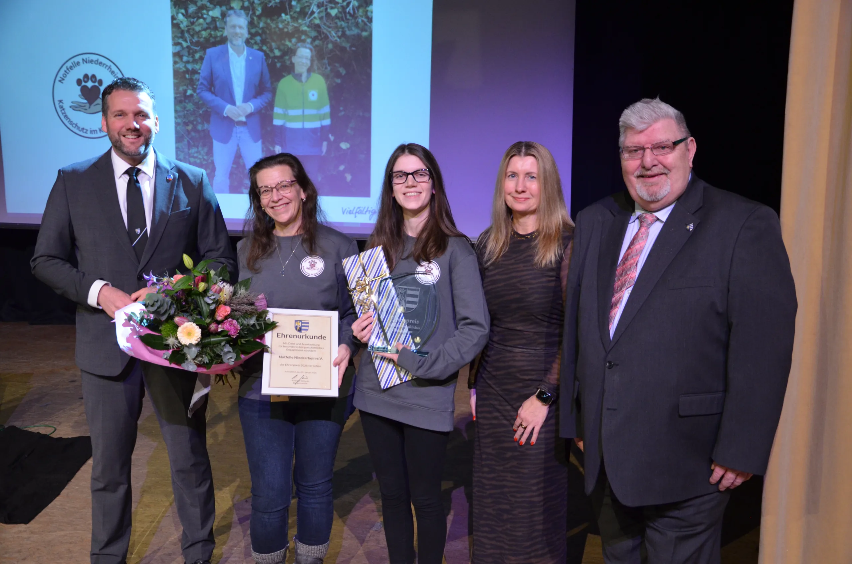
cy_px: 282
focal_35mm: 38
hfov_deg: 51.4
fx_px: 886
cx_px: 426
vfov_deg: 35.3
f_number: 4
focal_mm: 25
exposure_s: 1/125
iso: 1600
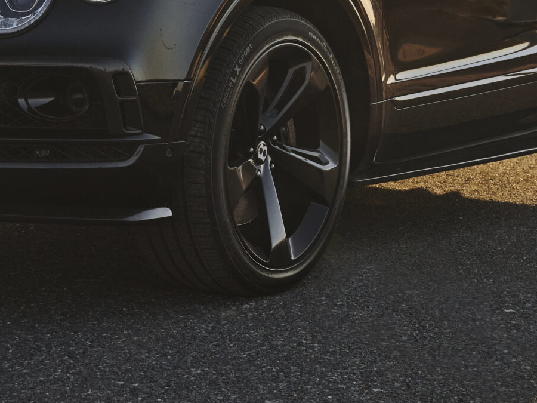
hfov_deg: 13.6
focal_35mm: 145
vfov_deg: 10.1
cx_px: 166
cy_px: -90
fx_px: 2249
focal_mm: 64
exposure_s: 1/640
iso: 800
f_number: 8
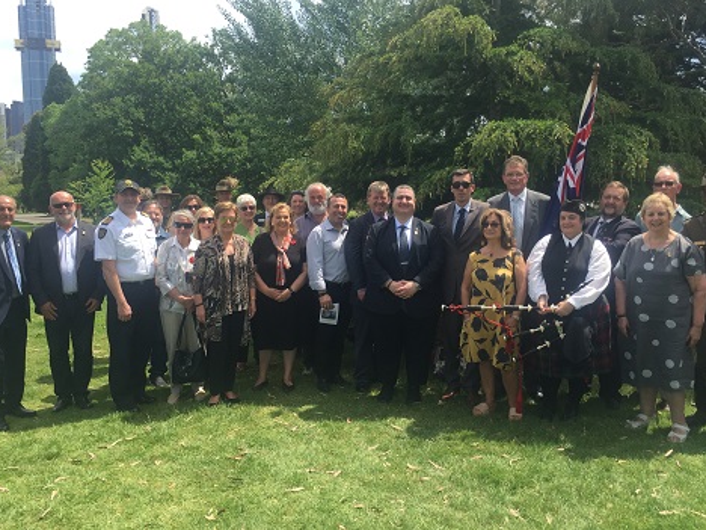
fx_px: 632
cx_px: 362
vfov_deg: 45.4
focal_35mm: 31
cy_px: 250
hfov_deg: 58.3
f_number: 2.2
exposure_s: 1/942
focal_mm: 4.15
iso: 32
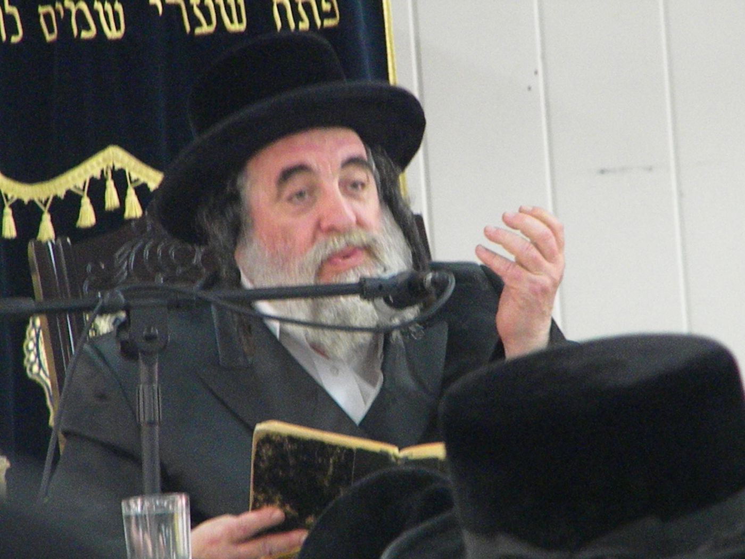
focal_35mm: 414
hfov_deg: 4.8
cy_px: 280
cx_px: 372
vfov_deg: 3.6
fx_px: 8910
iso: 2138
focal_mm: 75
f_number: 5.4
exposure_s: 1/68.6
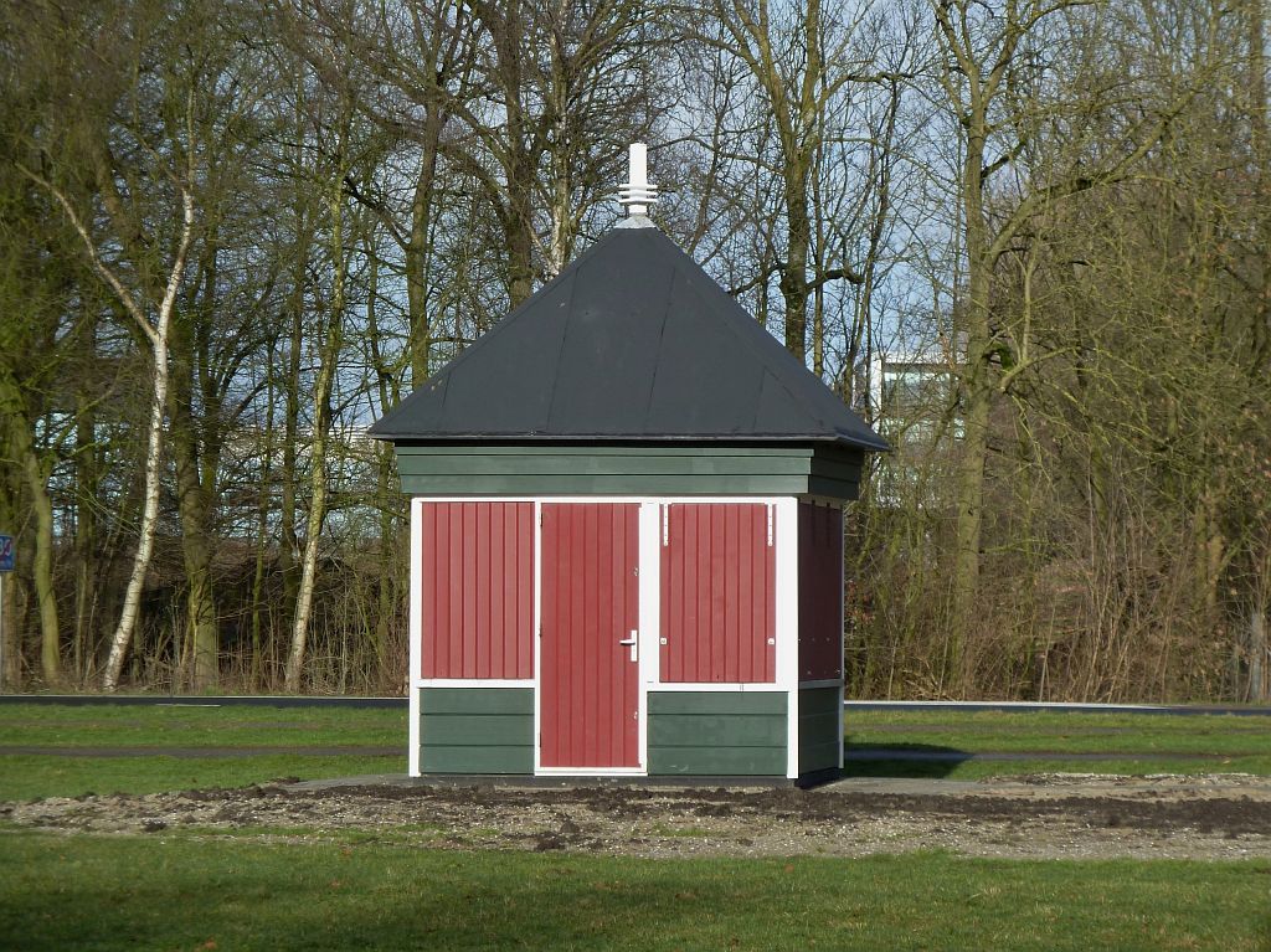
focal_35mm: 137
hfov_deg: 14.4
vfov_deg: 10.8
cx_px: 636
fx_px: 5028
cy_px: 476
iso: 80
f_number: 4.5
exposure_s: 1/250
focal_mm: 22.5
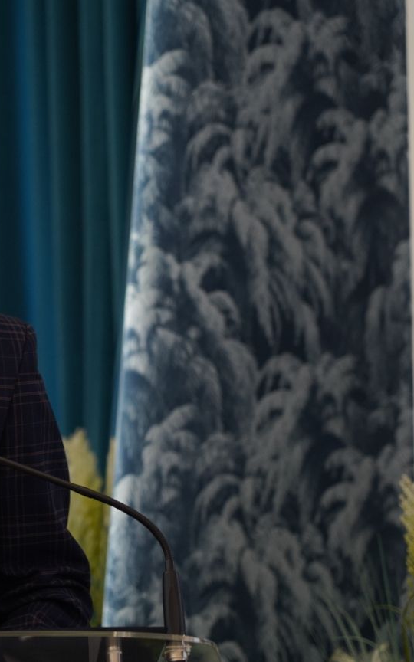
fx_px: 2906
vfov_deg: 13.0
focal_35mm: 161
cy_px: 331
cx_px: -51
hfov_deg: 8.1
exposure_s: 1/125
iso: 1000
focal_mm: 105
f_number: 4
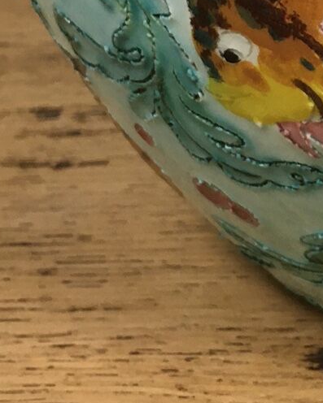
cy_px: -111
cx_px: 459
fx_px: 1374
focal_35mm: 115
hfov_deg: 12.8
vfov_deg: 15.9
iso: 100
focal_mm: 4.15
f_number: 2.2
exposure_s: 1/33
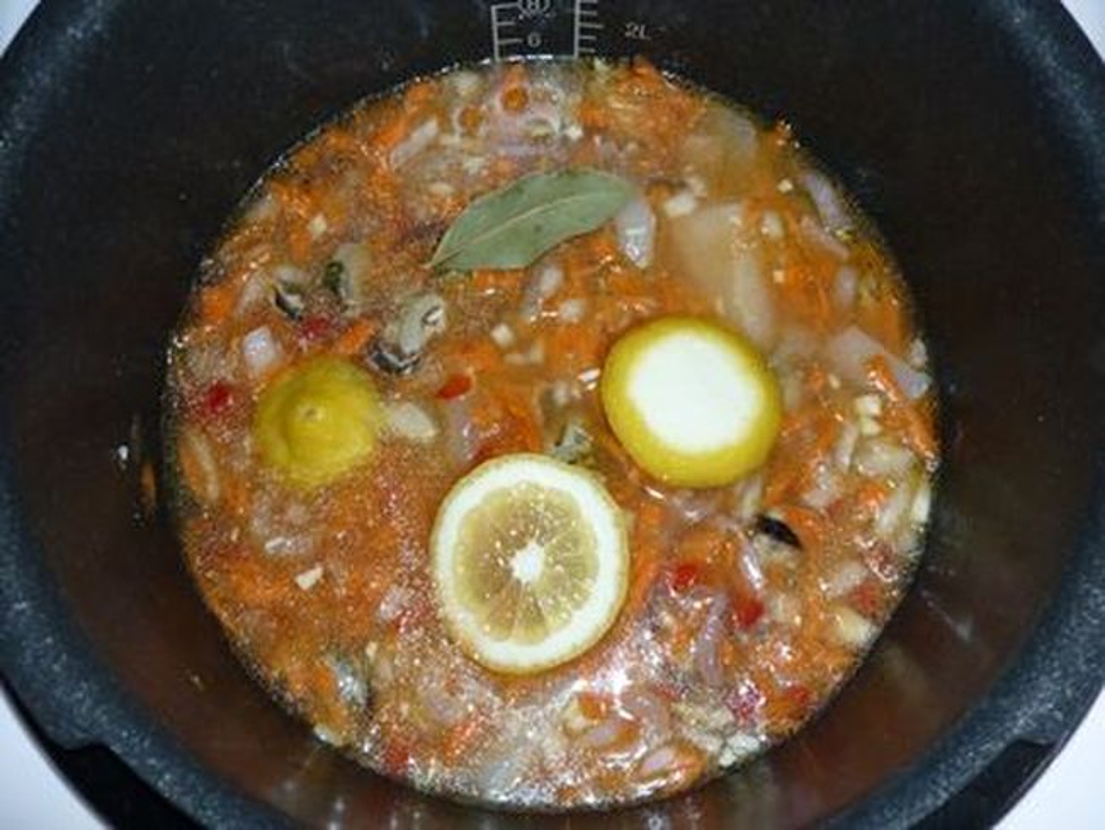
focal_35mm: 33
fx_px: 1054
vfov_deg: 43.0
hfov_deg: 55.3
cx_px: 552
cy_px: 415
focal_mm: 5.5
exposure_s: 1/30
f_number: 2.8
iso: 100
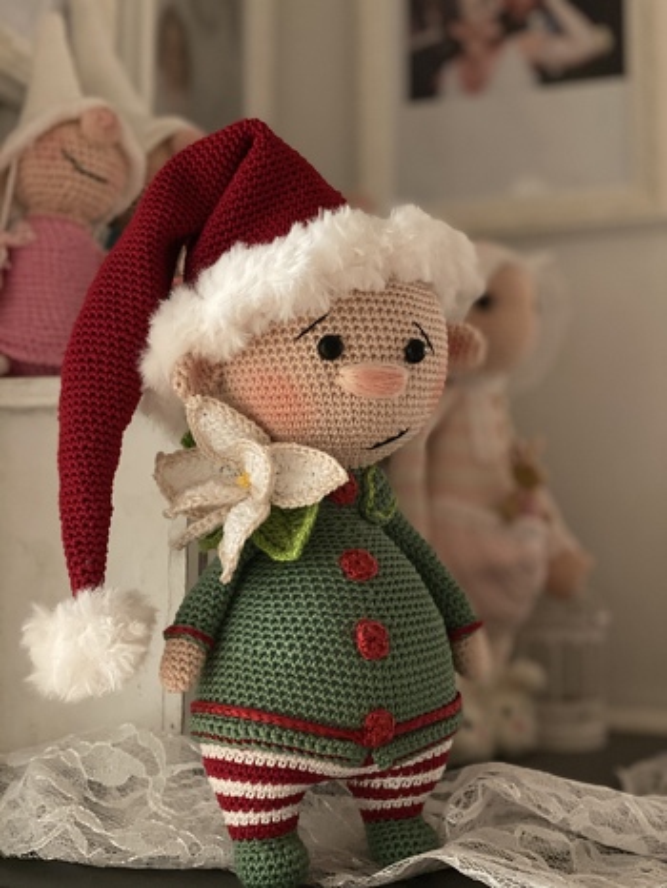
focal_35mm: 52
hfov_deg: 28.1
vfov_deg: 36.8
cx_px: 334
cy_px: 444
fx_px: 1335
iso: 400
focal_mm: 6
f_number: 2
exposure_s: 1/14
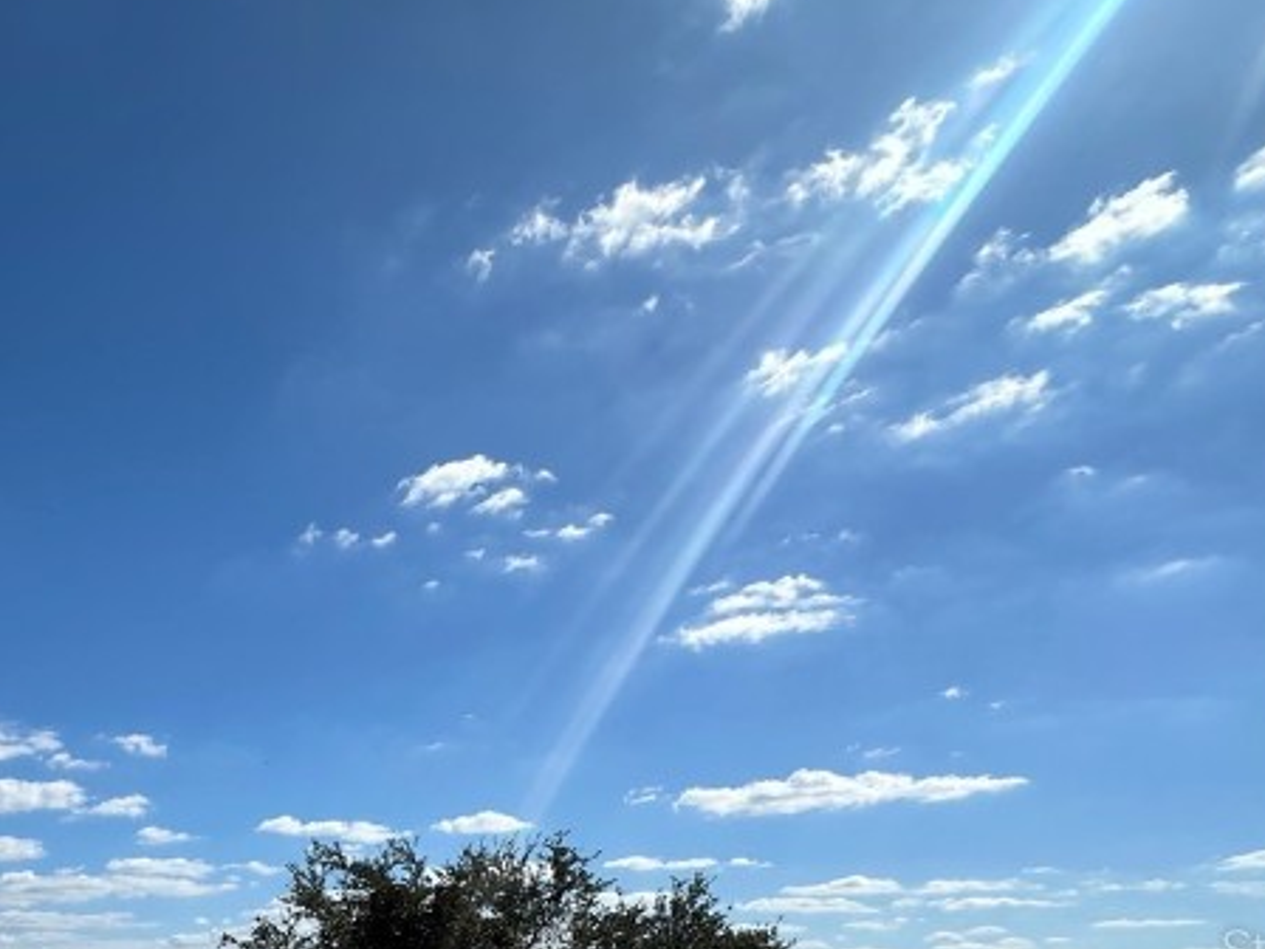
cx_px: 42
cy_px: 949
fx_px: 1169
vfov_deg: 39.1
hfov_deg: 48.3
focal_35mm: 32
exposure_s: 1/4132
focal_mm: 2.22
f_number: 2.2
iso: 50
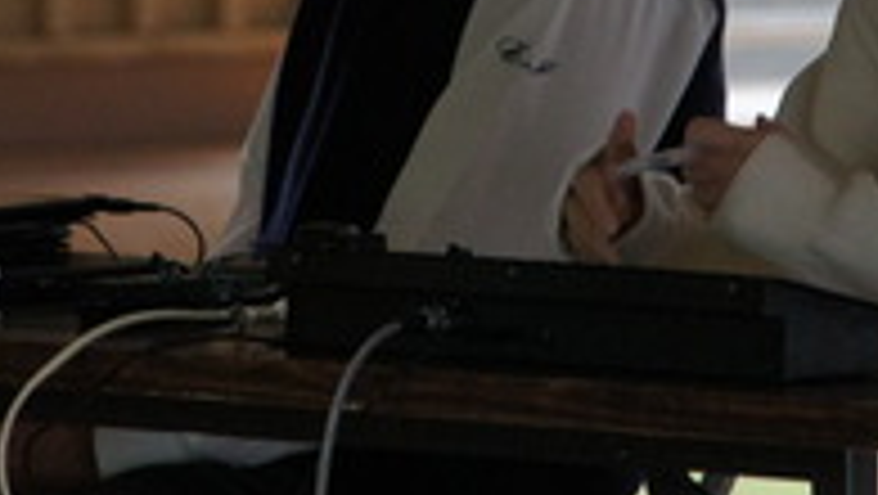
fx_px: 17962
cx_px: 549
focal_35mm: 771
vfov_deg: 1.6
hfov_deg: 2.8
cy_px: -2
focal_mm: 200
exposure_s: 1/60
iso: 1600
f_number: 6.3
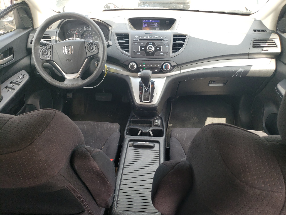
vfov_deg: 53.1
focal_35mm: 26
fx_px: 215
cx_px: 143
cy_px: 108
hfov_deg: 67.3
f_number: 1.5
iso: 50
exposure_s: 1/169
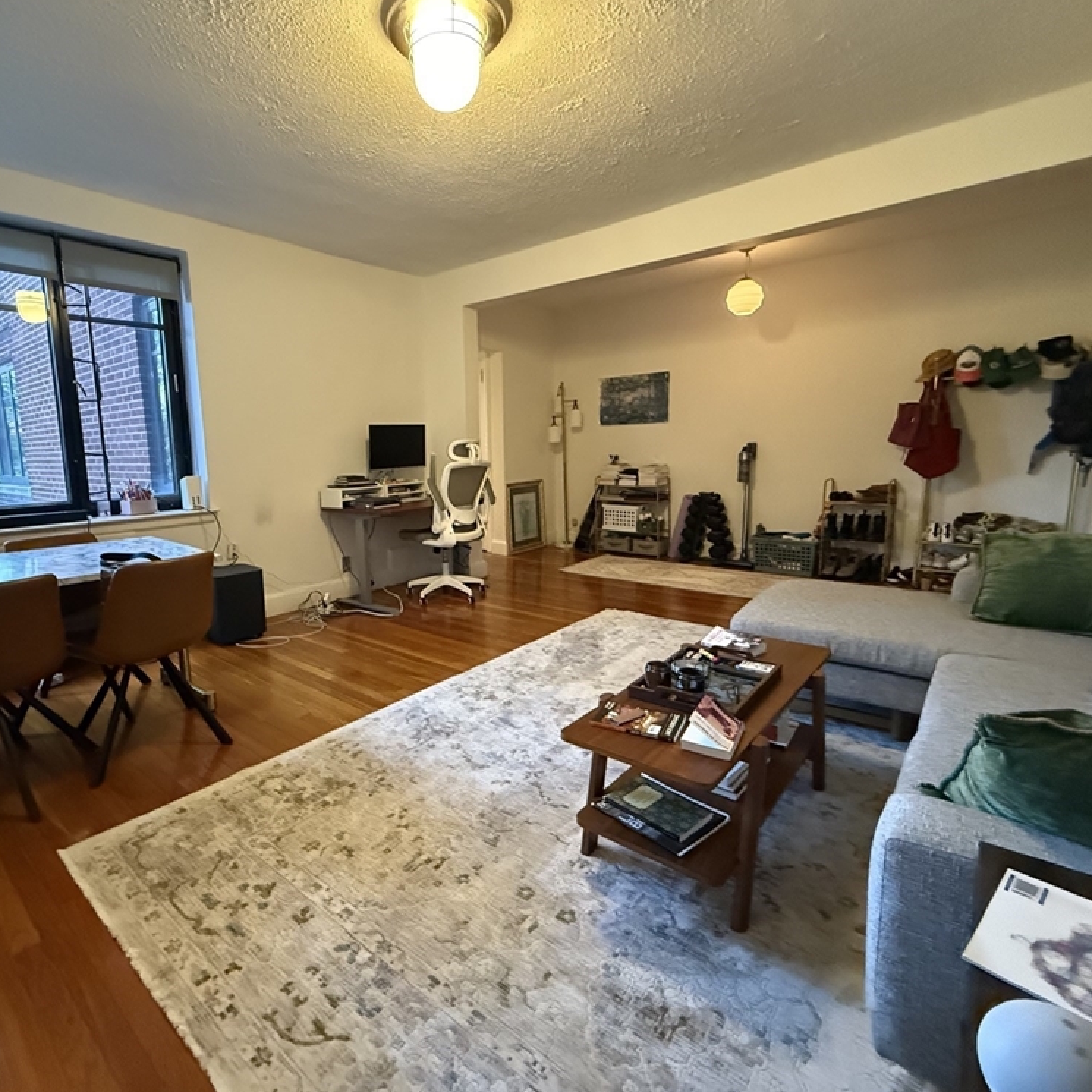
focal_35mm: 17
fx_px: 607
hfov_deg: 83.4
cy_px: 532
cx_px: 462
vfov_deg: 84.0
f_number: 2.2
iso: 1250
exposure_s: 1/60
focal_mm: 2.22
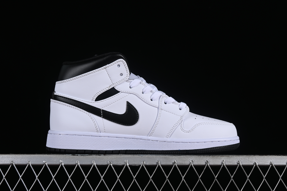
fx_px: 598
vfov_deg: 18.2
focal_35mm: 75
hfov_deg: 27.0
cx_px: 144
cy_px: 96
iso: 160
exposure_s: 1/125
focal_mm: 50
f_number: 8
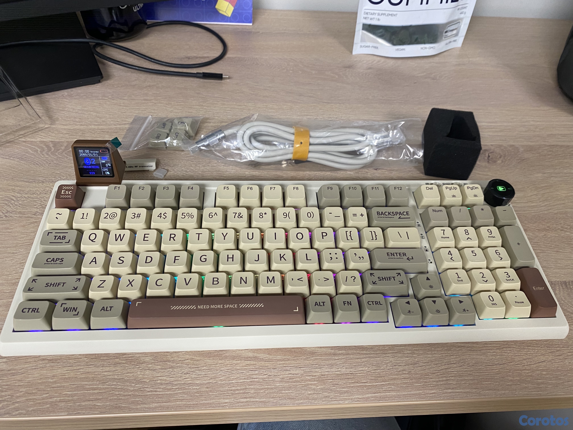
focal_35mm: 26
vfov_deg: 53.1
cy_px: 215
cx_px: 286
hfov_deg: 67.3
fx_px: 430
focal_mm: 4.25
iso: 125
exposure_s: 1/60
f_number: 1.8
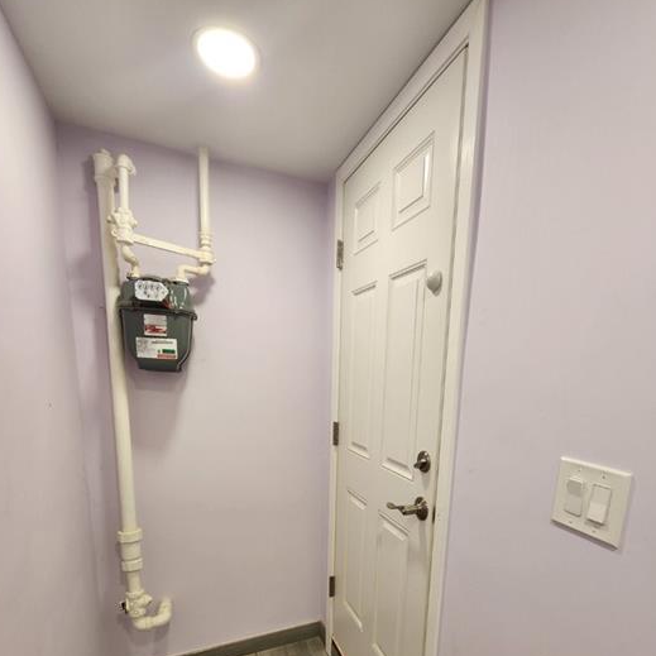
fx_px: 364
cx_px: 348
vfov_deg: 80.5
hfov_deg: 83.9
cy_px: 450
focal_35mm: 17
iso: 100
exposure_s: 1/60
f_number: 2.2
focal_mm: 2.2
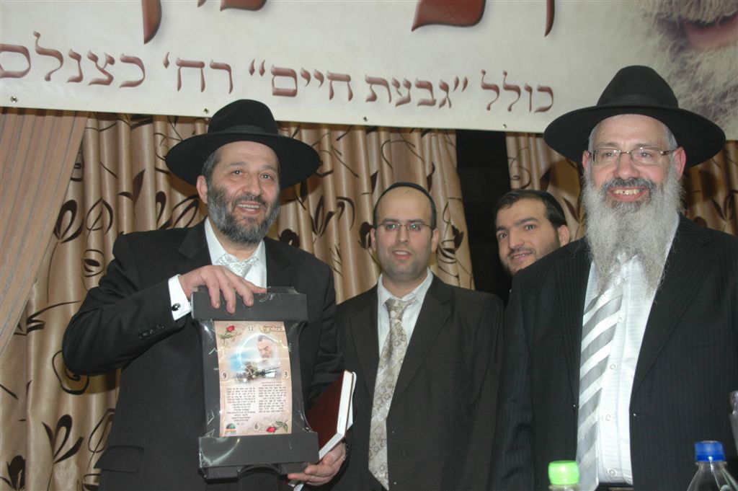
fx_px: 799
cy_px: 246
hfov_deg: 49.6
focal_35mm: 39
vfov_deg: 34.2
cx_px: 369
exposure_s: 1/60
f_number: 5
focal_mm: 26
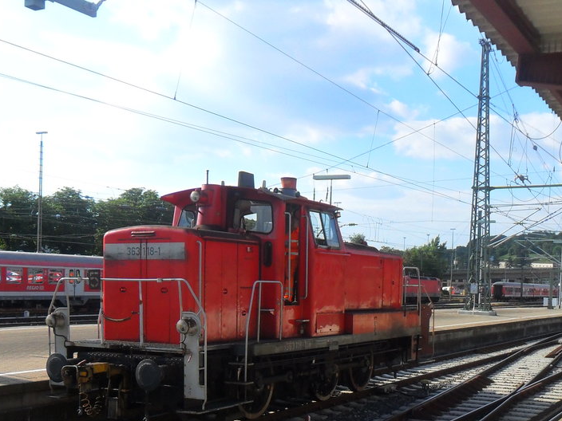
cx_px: 316
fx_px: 747
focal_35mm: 46
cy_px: 321
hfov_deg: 41.2
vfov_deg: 30.9
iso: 100
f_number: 3.5
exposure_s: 1/1000
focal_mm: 4.9
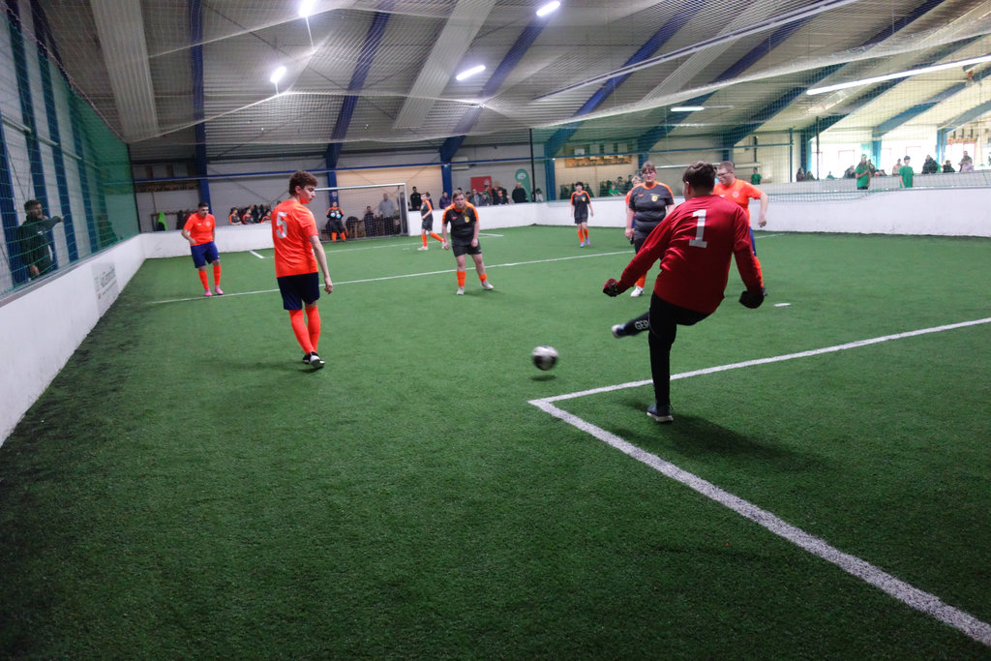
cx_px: 496
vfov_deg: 46.4
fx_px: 771
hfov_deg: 65.5
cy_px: 330
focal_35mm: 28
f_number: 1.8
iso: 1600
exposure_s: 1/250
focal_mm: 10.4
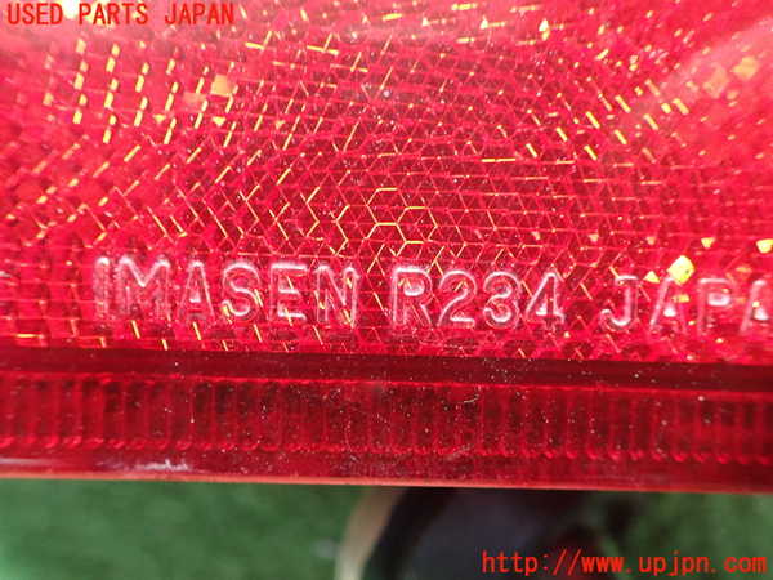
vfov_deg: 46.8
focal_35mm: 30
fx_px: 670
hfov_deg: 60.0
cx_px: 386
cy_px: 290
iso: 800
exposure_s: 1/30
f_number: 2.3
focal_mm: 5.5
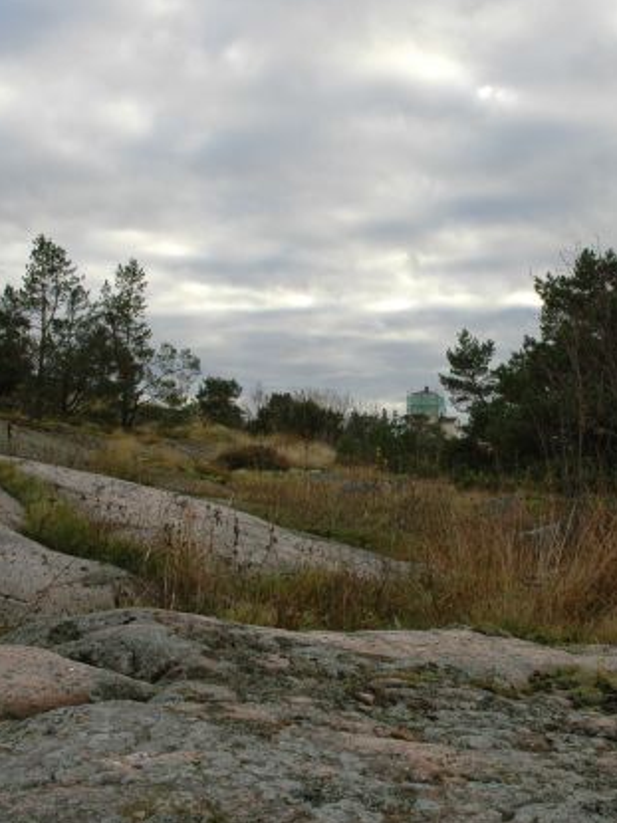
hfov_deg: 35.6
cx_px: 407
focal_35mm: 40
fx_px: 951
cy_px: 412
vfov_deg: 46.8
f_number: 7.1
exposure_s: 1/200
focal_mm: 18
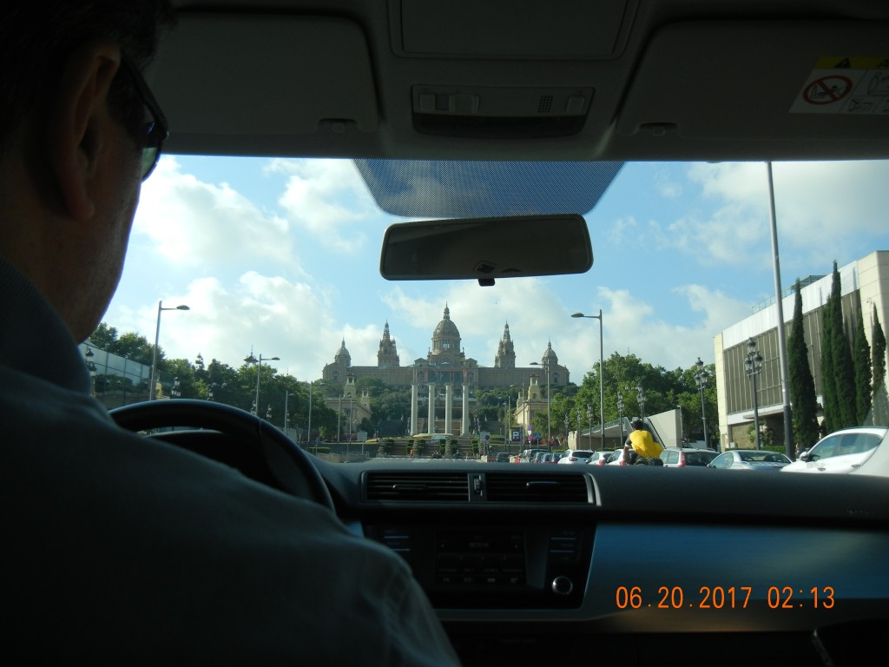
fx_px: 770
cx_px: 444
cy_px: 334
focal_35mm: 30
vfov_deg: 46.8
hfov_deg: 60.0
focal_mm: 5.4
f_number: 7
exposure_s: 1/293
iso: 160
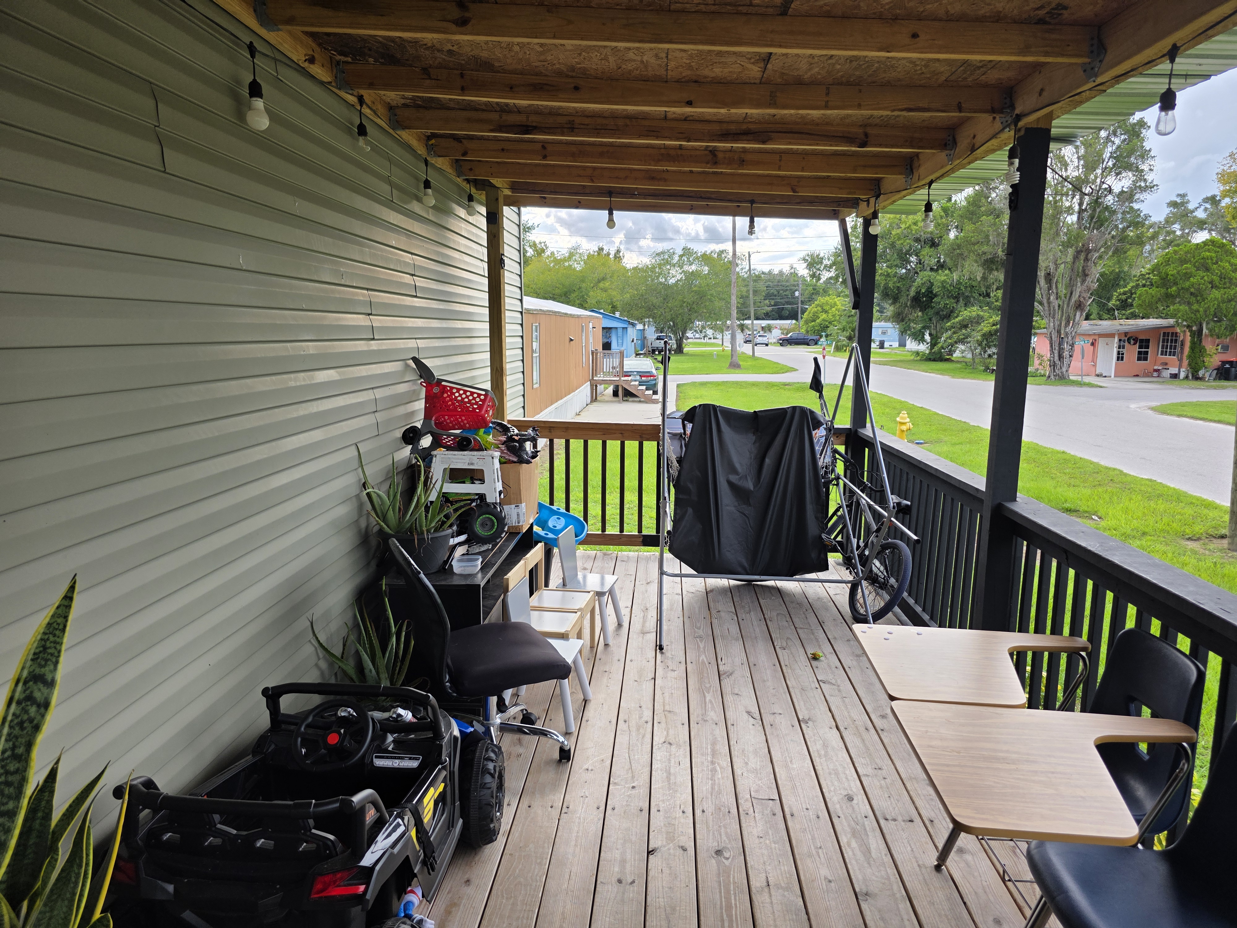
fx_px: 822
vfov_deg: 58.9
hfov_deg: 73.9
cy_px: 464
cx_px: 618
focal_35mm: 23
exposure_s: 1/1235
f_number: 1.7
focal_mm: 6.3
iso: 80
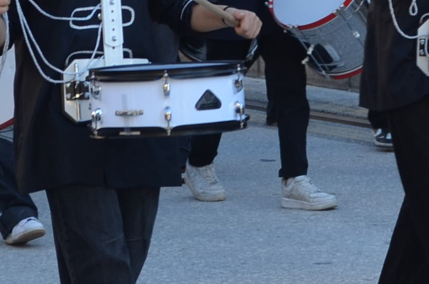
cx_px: 317
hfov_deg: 8.5
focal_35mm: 242
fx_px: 2881
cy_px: -83
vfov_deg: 5.6
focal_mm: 35
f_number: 6.3
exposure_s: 1/160
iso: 200
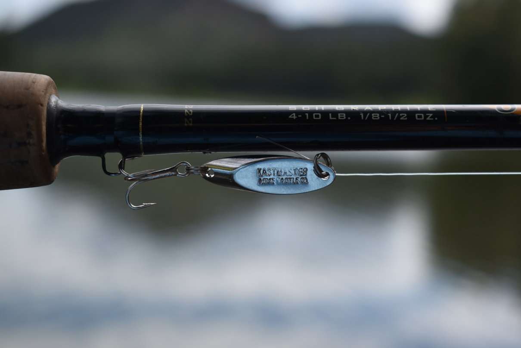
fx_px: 760
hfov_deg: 37.8
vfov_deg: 25.8
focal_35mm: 52
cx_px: 260
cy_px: 174
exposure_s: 1/640
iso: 100
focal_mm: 35
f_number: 4.5
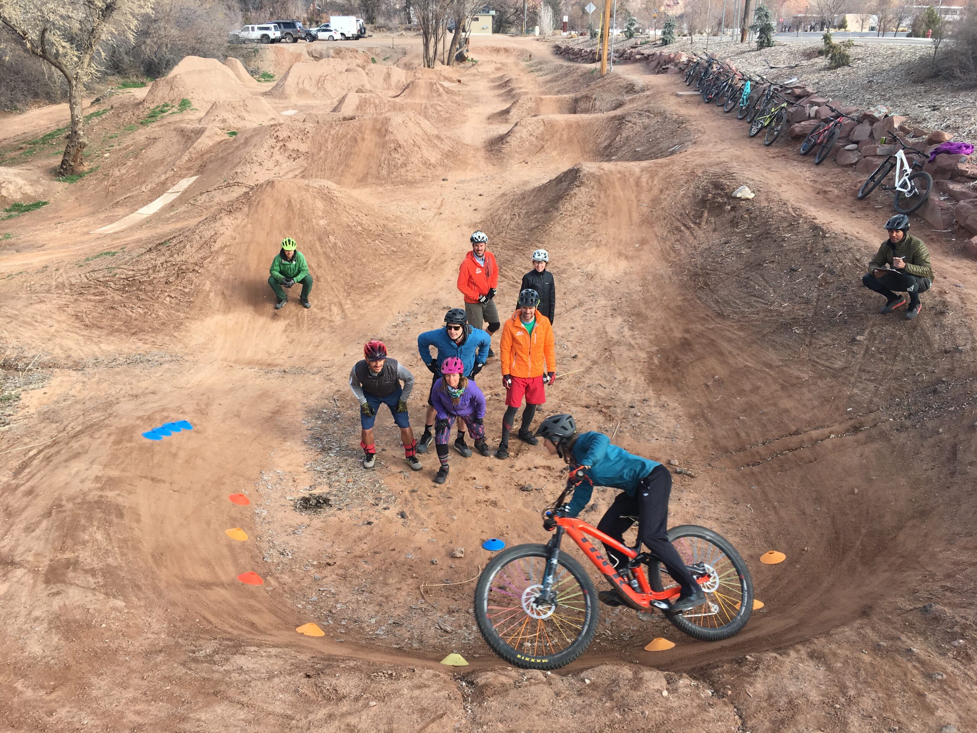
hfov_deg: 61.7
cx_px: 488
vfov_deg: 48.2
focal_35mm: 29
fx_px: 818
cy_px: 366
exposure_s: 1/478
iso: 25
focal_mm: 4.15
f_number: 2.2
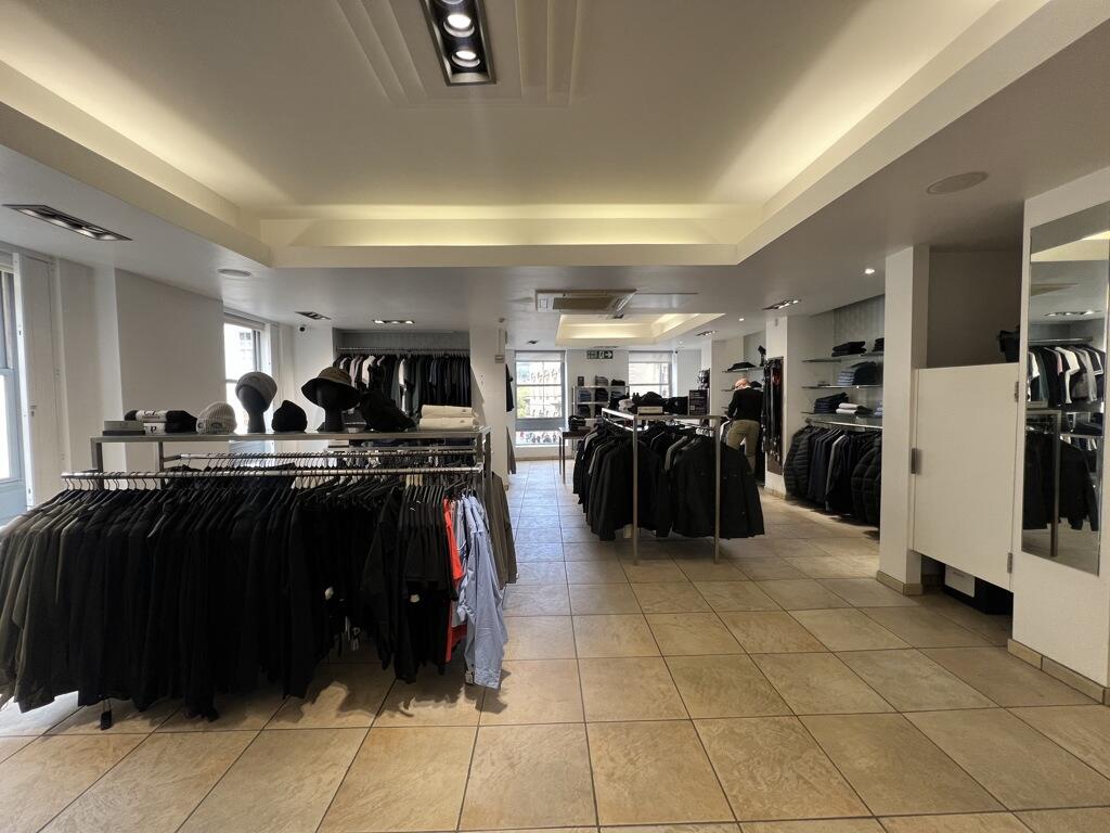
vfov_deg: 89.9
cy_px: 416
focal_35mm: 13
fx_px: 417
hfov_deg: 106.2
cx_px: 555
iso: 80
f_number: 1.8
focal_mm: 1.57
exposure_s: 1/100
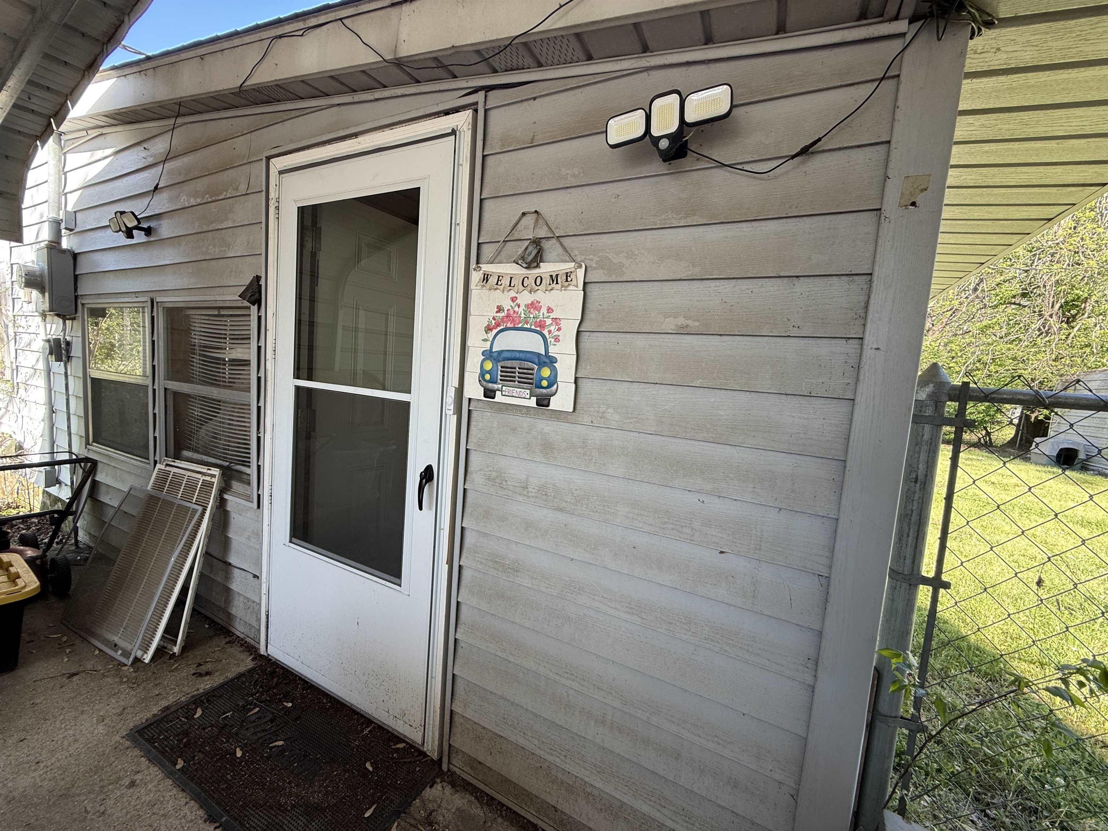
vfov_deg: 85.7
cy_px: 416
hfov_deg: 102.1
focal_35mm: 14
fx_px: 448
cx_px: 554
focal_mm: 2.22
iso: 64
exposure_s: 1/99
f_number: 2.2
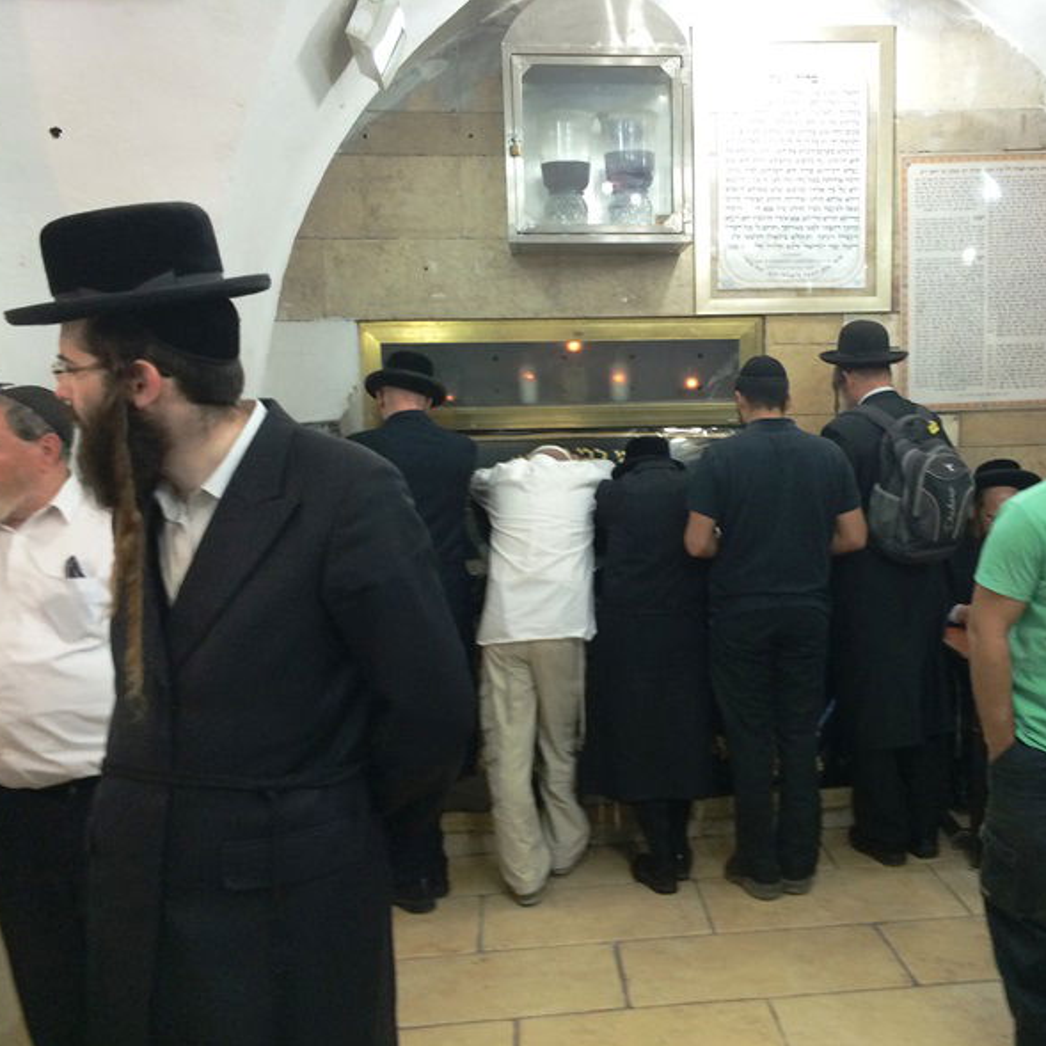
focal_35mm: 36
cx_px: 655
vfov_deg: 46.0
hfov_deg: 45.6
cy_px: 517
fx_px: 1231
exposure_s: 1/30
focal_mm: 4.12
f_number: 2.2
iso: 100
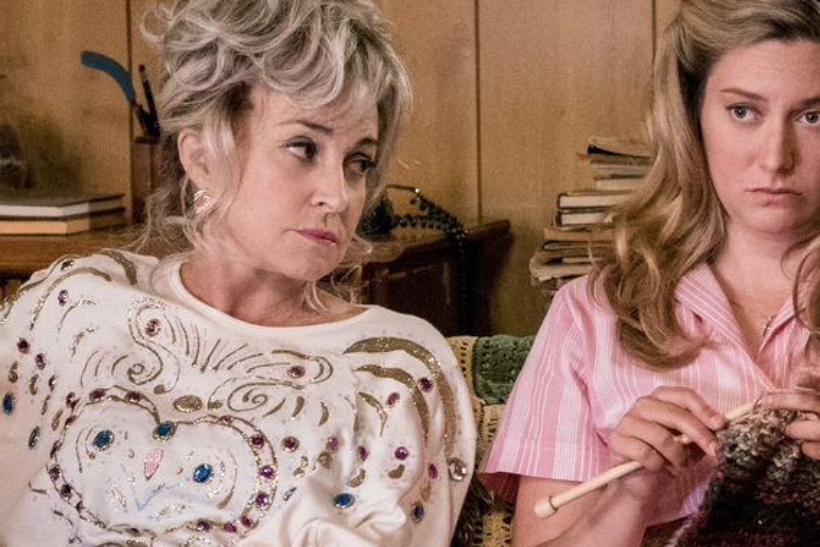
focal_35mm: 225
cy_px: 482
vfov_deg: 6.1
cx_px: 790
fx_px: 5126
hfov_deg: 9.1
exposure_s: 1/100
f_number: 2.8
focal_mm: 53
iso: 5000
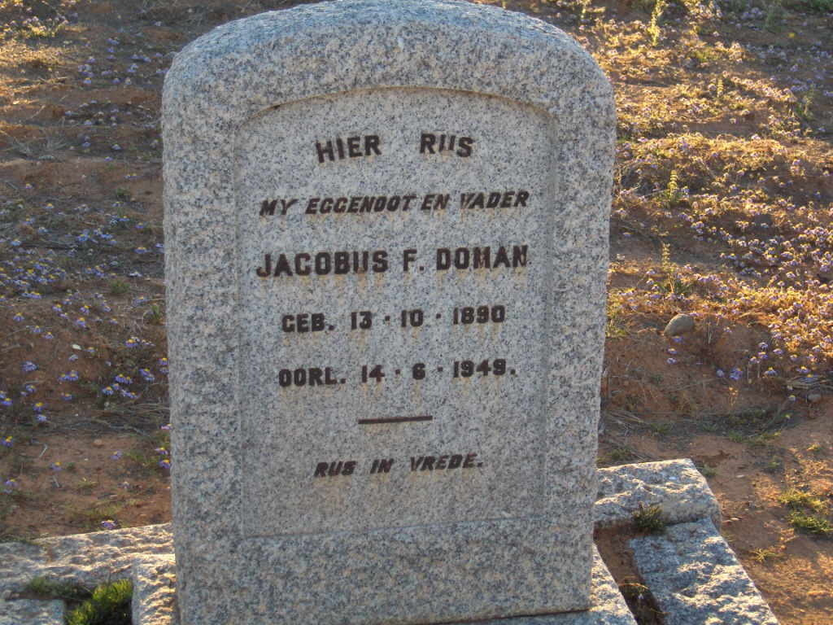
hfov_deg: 27.8
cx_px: 416
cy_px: 312
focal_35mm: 70
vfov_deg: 21.0
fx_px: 1684
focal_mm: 14.3
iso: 100
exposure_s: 1/266
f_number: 3.5
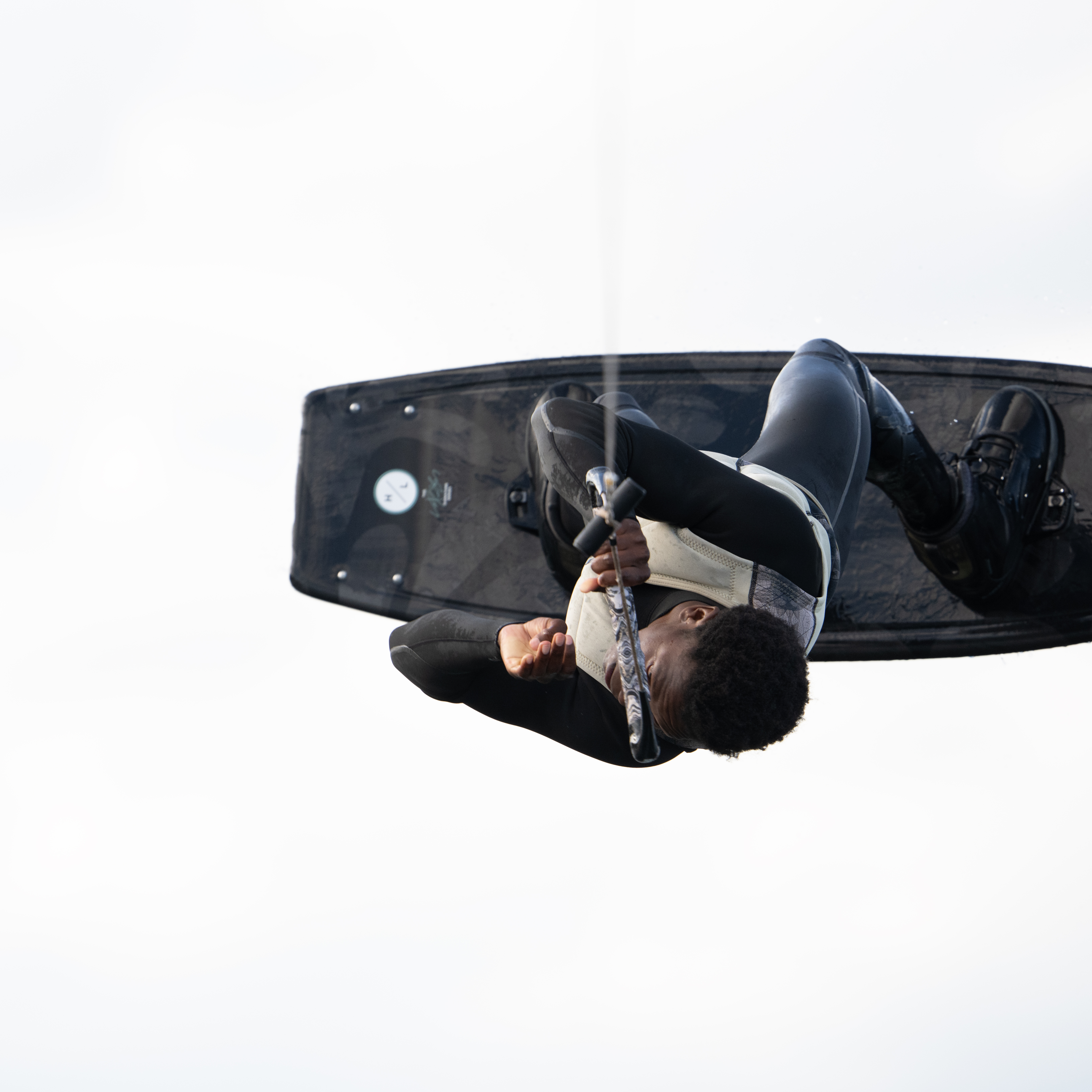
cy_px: 547
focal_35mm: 511
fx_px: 18238
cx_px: 435
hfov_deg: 3.4
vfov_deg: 3.4
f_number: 4.5
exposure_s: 1/2000
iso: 640
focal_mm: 400
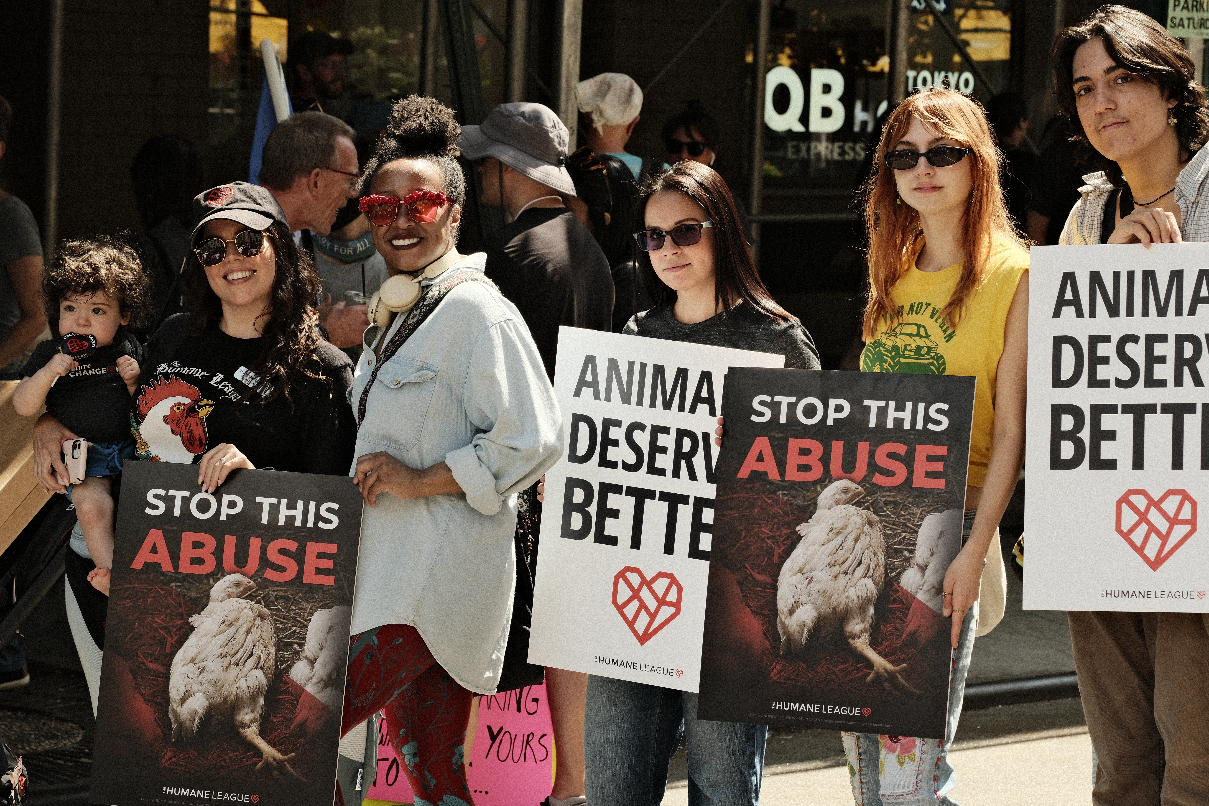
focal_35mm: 135
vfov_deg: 10.2
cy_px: 403
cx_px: 604
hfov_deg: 15.2
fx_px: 4533
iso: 500
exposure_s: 1/250
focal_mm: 90
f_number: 8
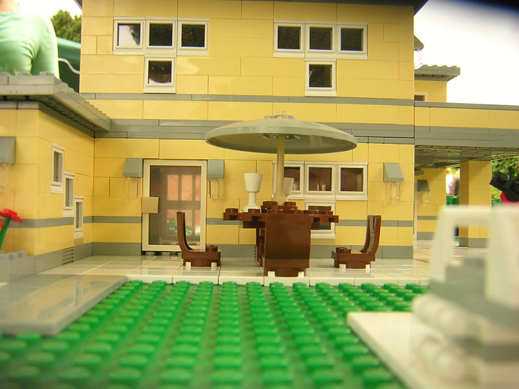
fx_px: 540
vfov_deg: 39.7
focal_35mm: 36
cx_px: 260
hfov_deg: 51.4
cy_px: 194
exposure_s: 1/200
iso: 100
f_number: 2.6
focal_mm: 4.7
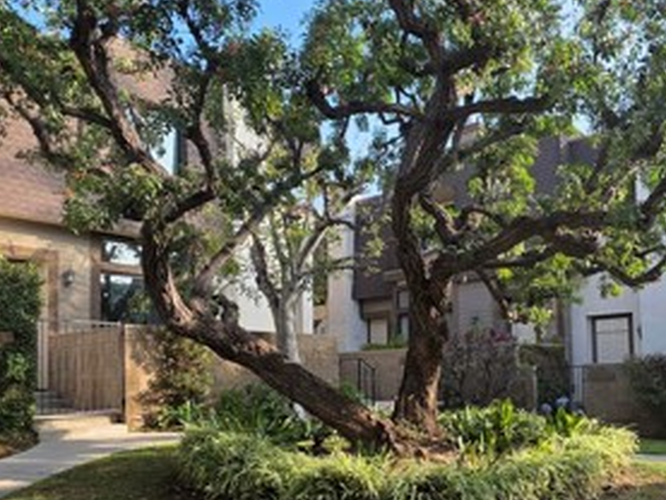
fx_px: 577
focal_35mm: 30
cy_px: 351
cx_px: 421
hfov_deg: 59.1
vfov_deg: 45.8
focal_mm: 2.2
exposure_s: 1/952
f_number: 1.9
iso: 40
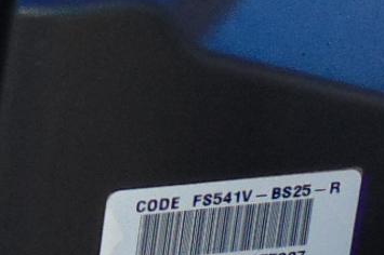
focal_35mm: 190
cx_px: -519
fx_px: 2025
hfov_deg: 9.7
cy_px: 132
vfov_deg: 7.2
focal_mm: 4.5
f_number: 3
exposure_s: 1/400
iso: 80
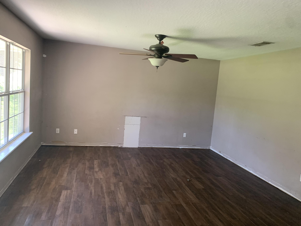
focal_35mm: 26
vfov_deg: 53.1
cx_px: 150
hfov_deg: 67.3
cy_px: 113
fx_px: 226
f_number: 1.8
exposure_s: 1/60
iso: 125
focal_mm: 4.25
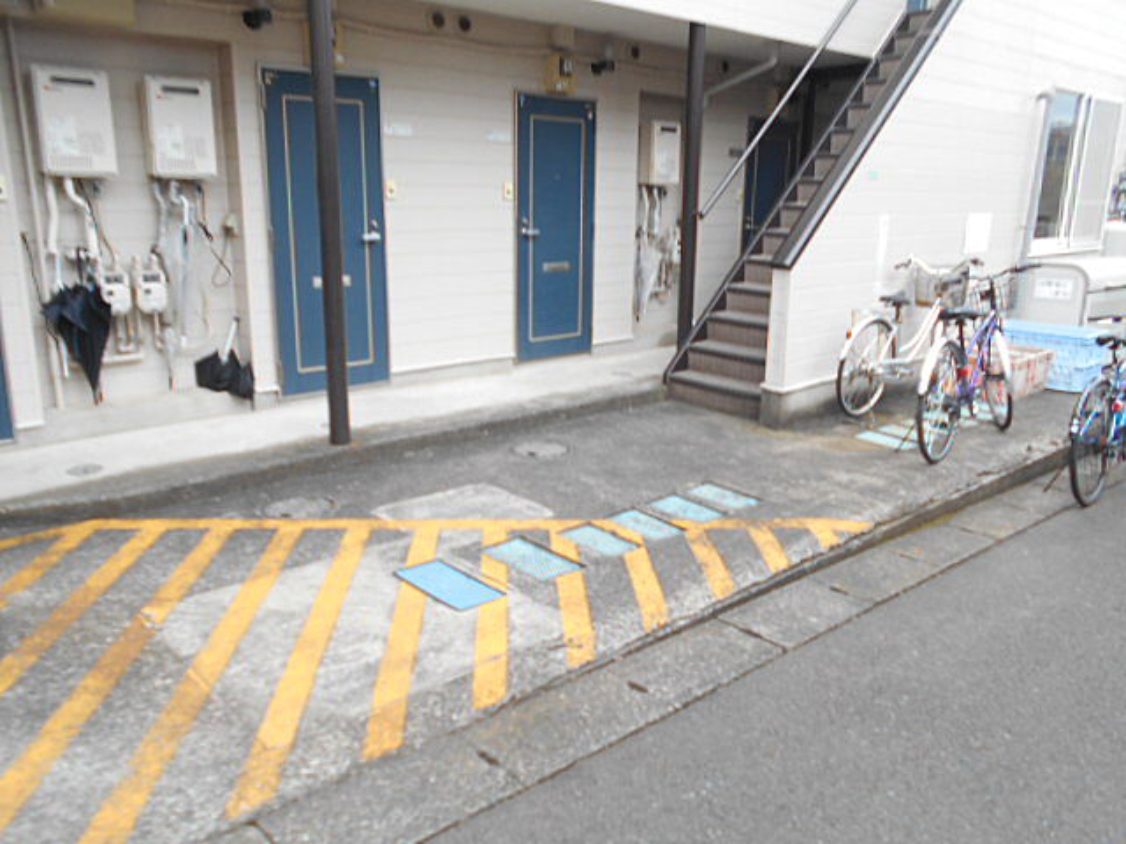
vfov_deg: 53.1
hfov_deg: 67.3
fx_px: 846
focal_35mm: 26
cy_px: 422
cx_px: 563
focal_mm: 4.6
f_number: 3.2
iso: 80
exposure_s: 1/50
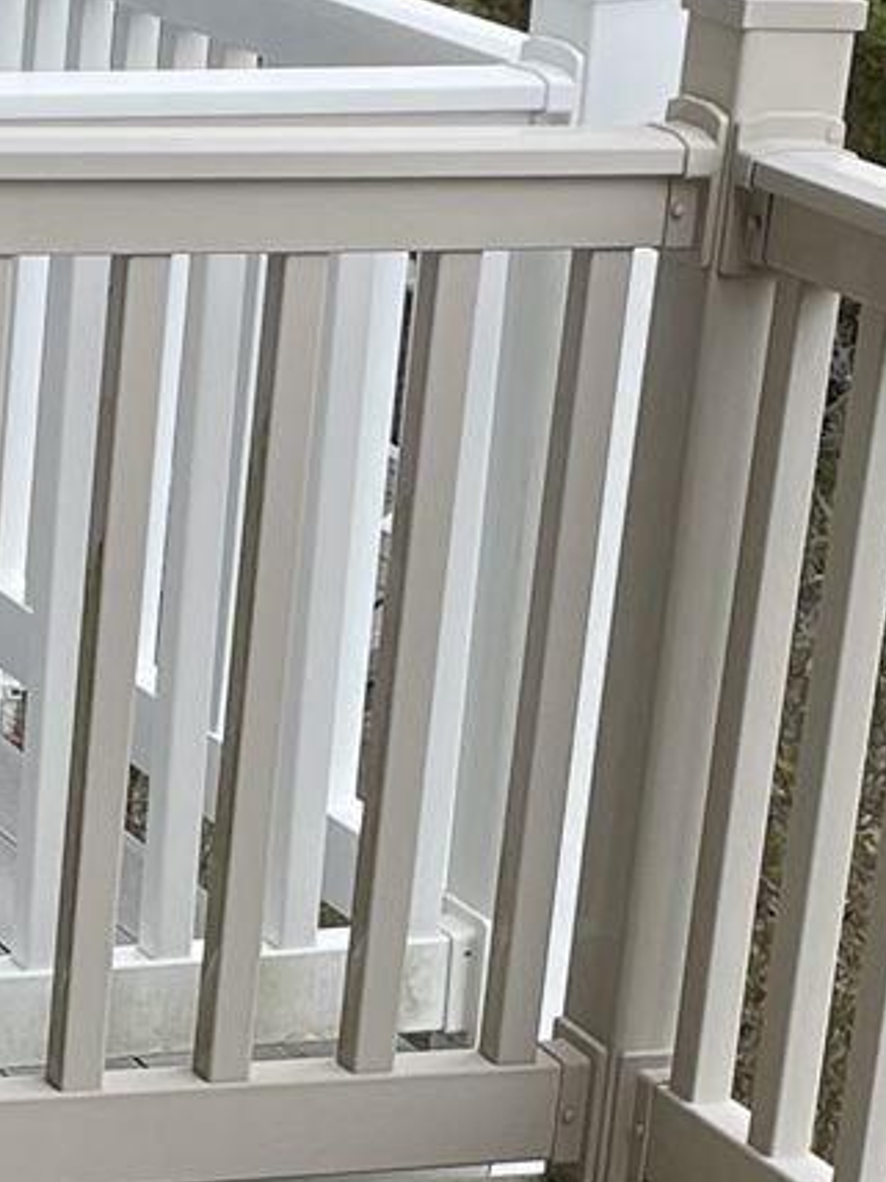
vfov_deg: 14.0
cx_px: -182
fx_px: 4778
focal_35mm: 140
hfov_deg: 10.4
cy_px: 967
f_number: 1.6
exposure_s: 1/593
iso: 32
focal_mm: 4.2
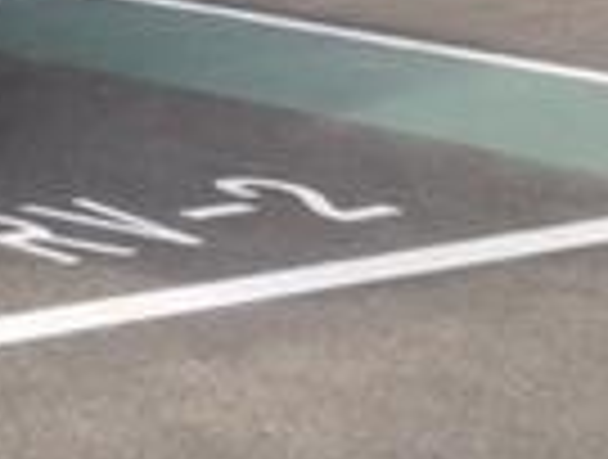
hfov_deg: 11.8
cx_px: -829
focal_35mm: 137
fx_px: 2413
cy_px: 72
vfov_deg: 10.8
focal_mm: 4.15
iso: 32
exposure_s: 1/1412
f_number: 2.2
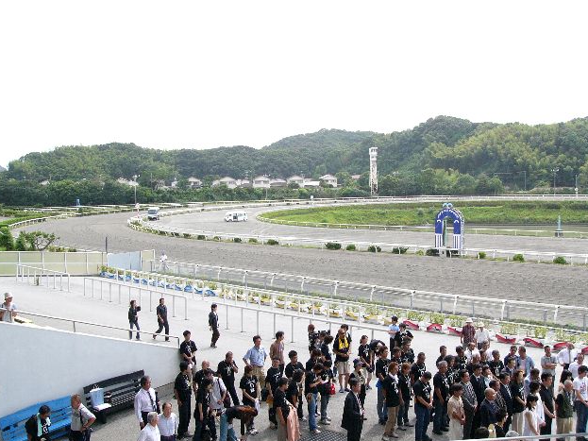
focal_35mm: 37
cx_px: 294
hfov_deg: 50.1
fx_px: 628
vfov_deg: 38.7
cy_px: 218
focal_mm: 6
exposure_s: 1/1000
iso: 100
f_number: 2.8
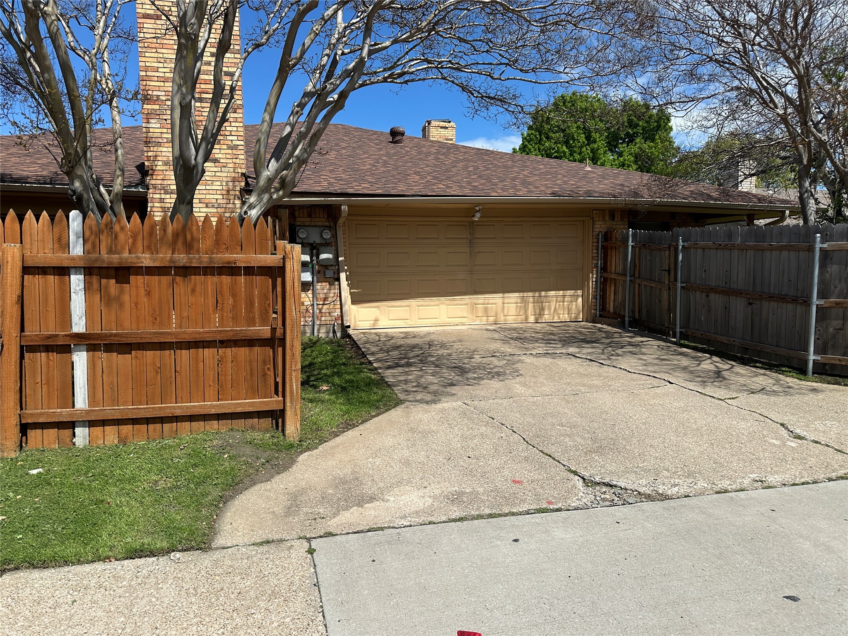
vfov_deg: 56.8
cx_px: 424
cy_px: 318
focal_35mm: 24
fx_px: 588
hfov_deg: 71.6
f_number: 1.78
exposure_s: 1/5525
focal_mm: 6.86
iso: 80
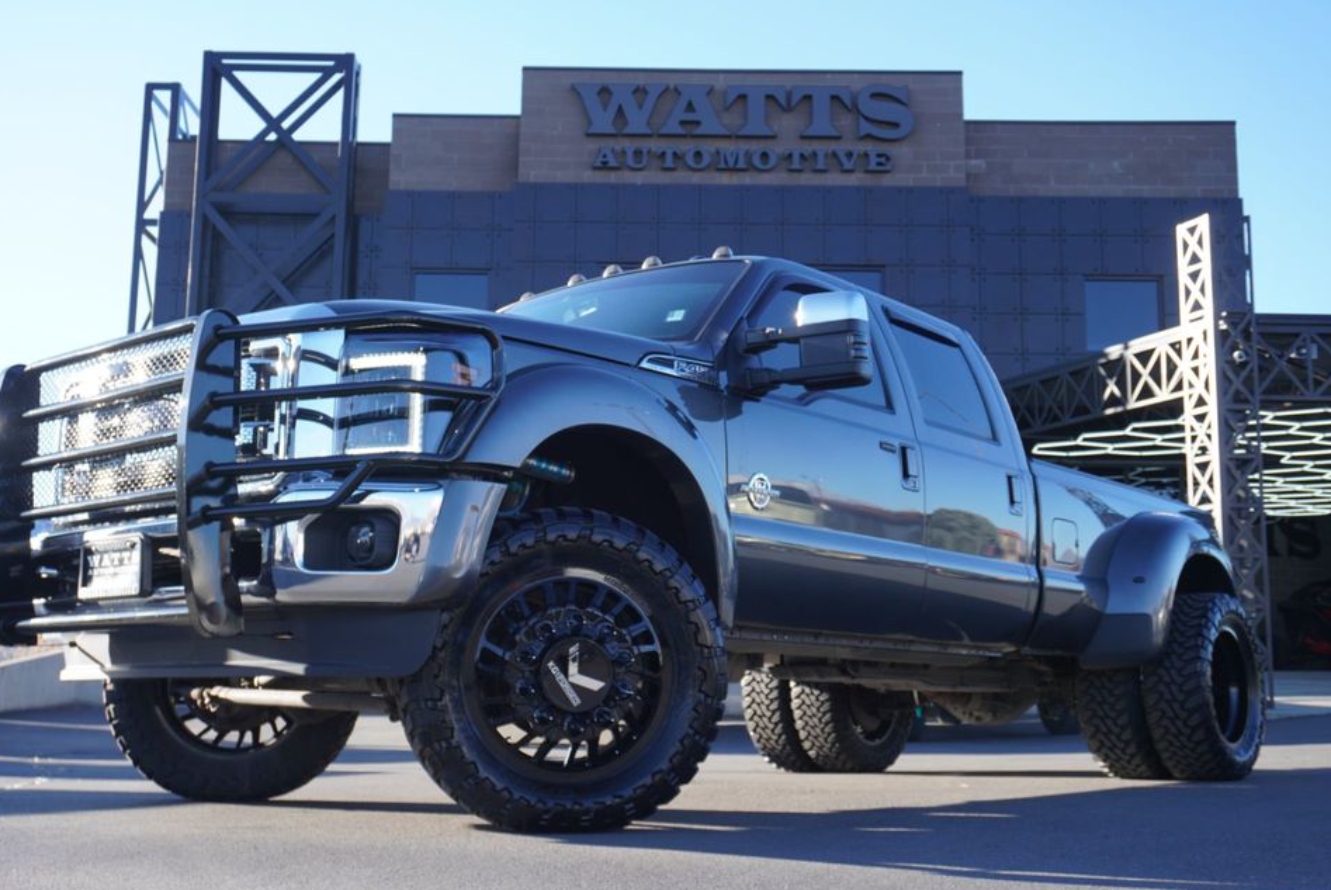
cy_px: 457
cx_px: 616
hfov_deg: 47.8
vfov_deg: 33.0
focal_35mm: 41
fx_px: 1500
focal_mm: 25
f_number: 5.6
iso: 100
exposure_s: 1/100
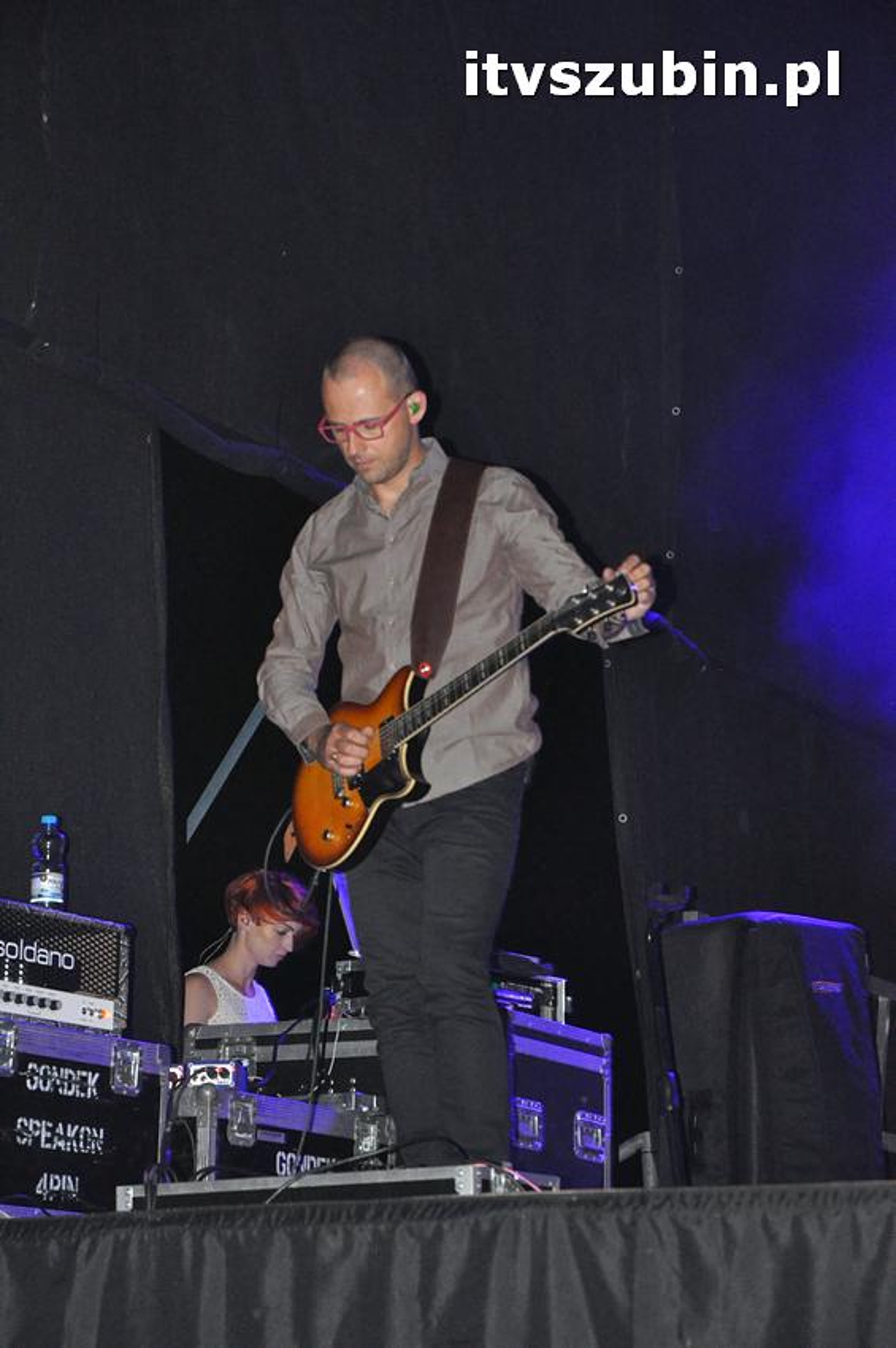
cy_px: 674
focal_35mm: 105
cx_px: 448
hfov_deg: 13.0
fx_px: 3928
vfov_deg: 19.5
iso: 3200
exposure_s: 1/60
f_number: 5.6
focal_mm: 70
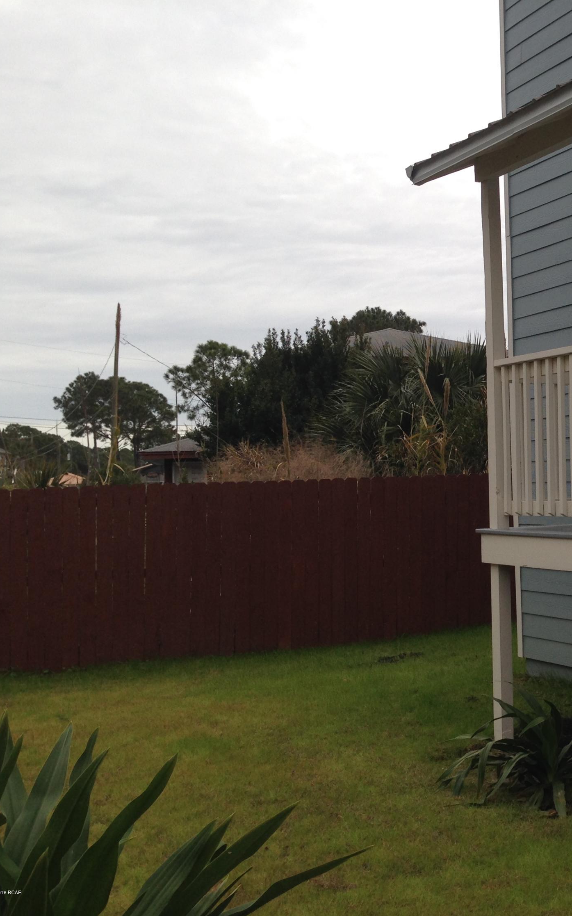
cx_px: 604
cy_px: 460
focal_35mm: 47
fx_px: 1173
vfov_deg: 42.7
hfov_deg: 25.7
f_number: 2.4
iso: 50
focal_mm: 4.12
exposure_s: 1/459
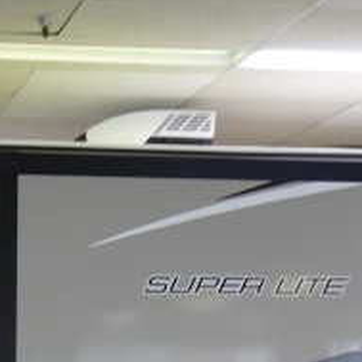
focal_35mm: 90
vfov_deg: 18.0
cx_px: -96
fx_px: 1065
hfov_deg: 18.1
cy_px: 477
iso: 100
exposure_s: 1/30
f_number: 3.5
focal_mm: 4.1
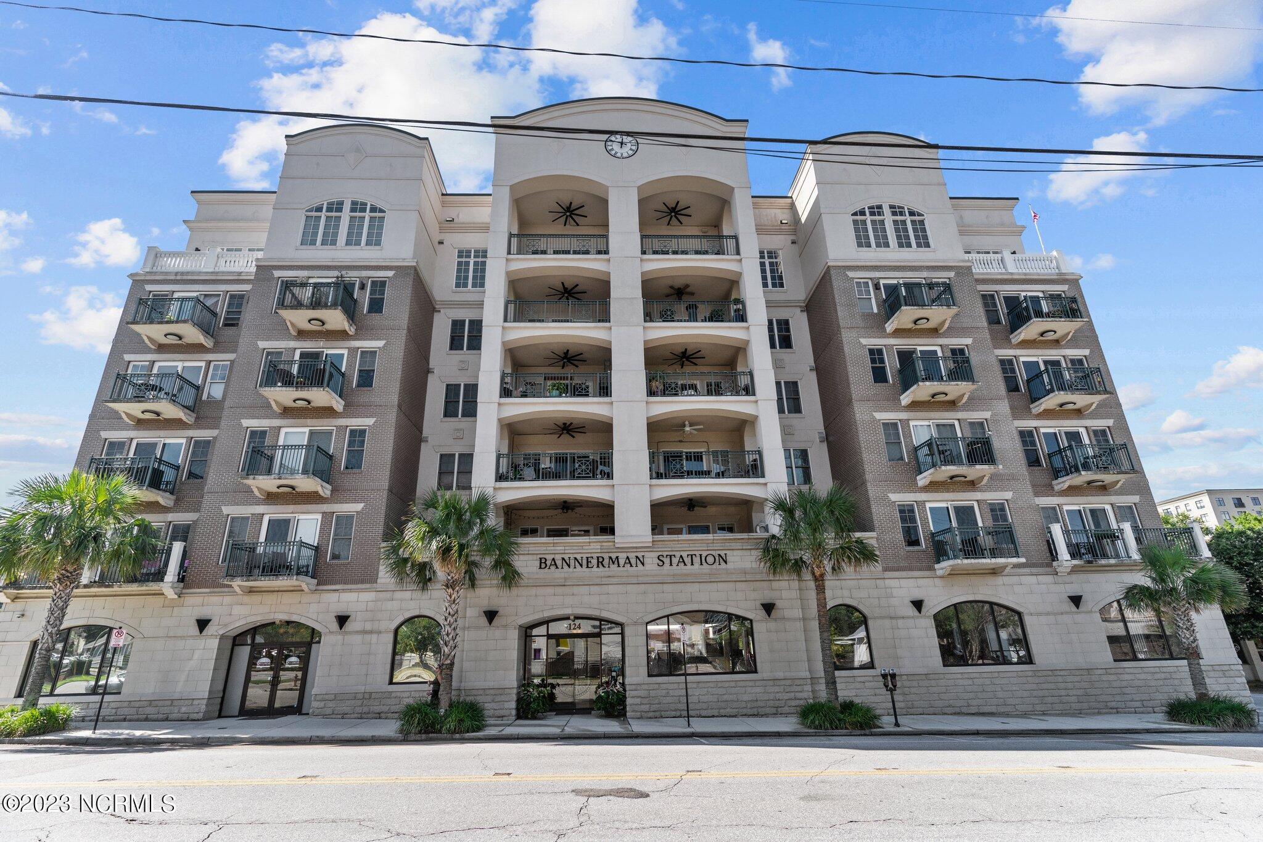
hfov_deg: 93.3
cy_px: 421
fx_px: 596
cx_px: 632
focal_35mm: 17
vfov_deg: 70.4
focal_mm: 17
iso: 800
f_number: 5
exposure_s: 1/3200
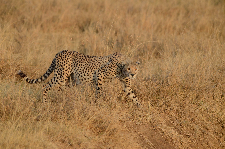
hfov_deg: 3.9
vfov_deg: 2.6
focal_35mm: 525
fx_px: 3274
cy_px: 74
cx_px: 112
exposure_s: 1/1000
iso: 800
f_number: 6
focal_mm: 350
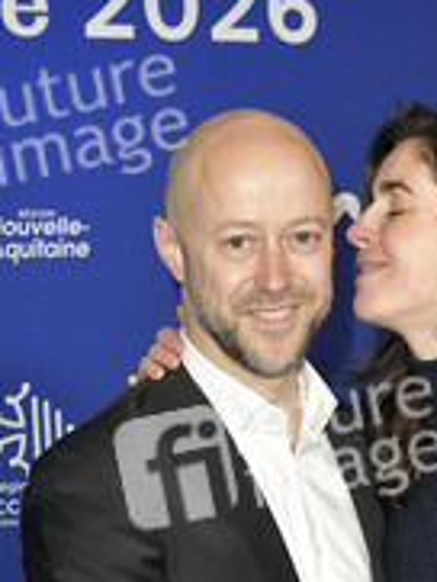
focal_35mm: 102
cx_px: 373
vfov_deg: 18.6
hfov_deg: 14.4
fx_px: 1715
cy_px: 614
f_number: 5.6
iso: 2000
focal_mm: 48
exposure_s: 1/200
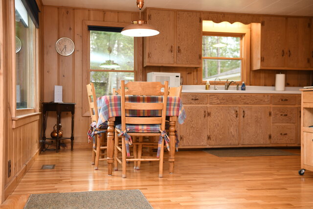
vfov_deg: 30.5
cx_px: 156
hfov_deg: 44.5
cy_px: 104
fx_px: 383
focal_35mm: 44
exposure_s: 1/100
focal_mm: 44
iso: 720
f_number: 4
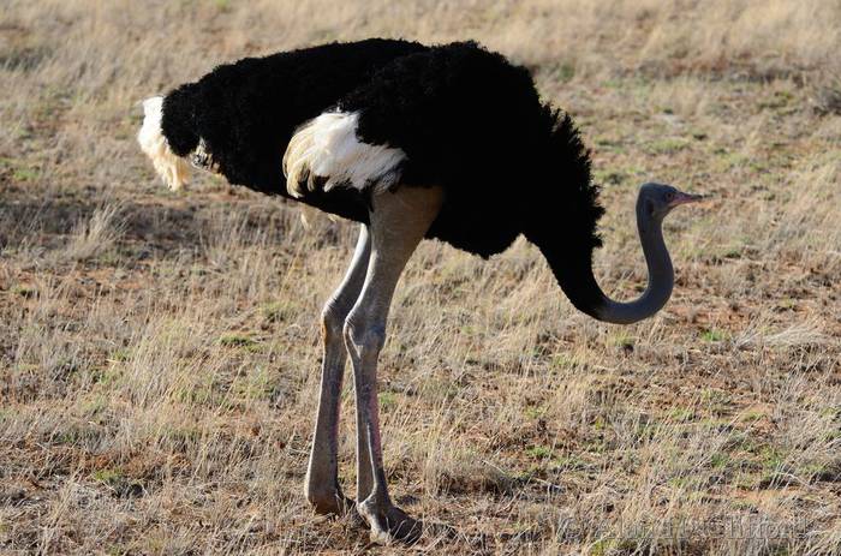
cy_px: 278
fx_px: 4544
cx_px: 420
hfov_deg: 10.6
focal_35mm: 195
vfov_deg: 7.0
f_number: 5
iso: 140
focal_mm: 130
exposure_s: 1/500
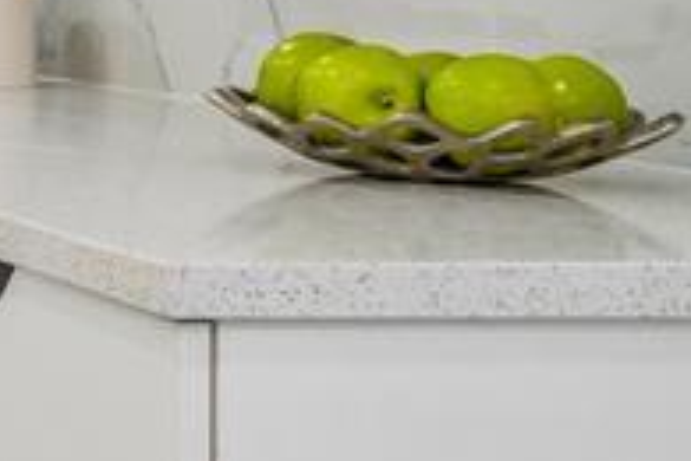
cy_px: -206
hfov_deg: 14.0
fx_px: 1612
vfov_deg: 15.2
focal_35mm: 84
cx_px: -1063
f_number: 8
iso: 500
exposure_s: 1/50
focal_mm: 16
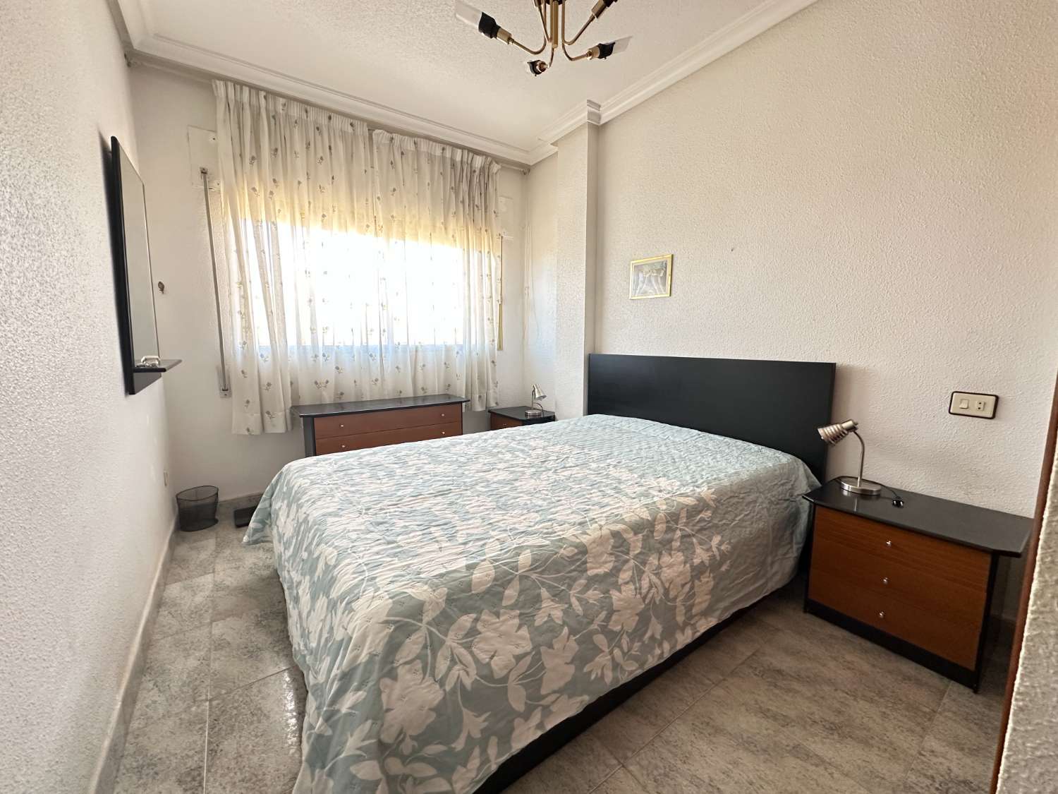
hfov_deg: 102.1
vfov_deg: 85.7
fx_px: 428
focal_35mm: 14
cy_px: 397
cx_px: 529
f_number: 2.2
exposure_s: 1/85
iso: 320
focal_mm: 2.22
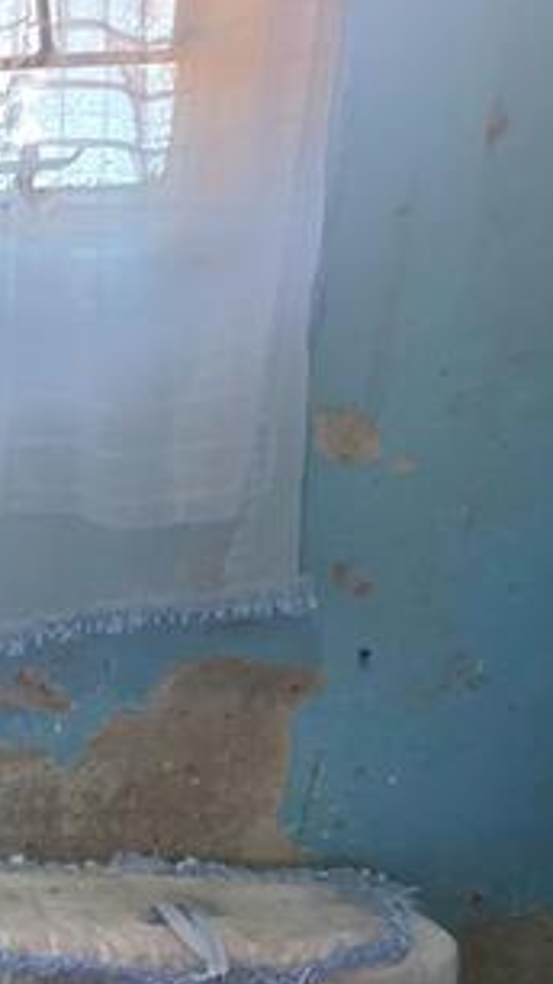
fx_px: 965
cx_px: -289
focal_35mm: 37
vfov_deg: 51.0
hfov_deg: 24.4
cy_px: 775
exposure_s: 1/50.3
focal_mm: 2.2
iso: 200
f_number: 1.9
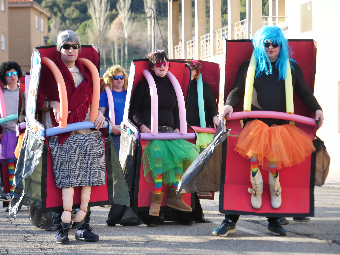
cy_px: 128
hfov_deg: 19.6
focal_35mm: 100
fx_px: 982
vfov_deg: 14.8
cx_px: 170
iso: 200
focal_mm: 50
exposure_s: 1/250
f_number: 3.9
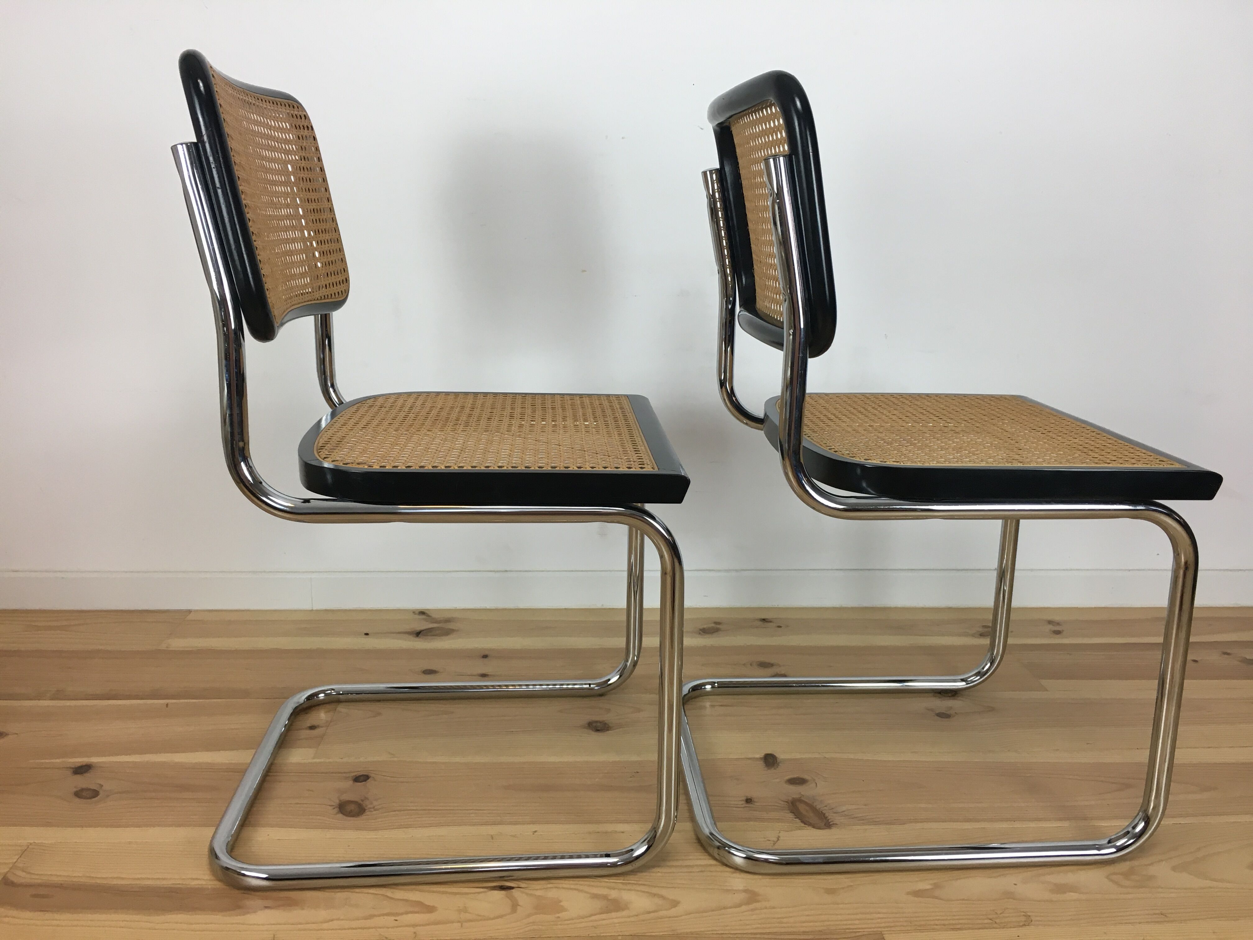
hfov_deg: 61.7
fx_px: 1050
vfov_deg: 48.2
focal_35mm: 29
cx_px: 626
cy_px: 470
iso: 32
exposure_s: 1/33
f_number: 2.2
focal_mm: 4.15
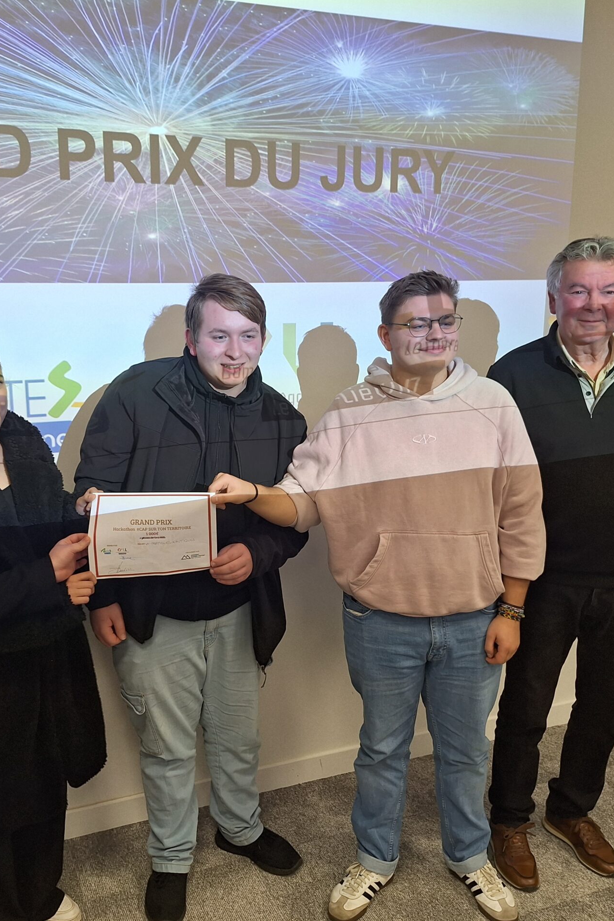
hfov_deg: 41.0
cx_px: 264
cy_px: 460
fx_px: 819
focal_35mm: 32
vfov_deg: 58.7
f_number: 1.8
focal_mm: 5.54
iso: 50
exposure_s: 1/50
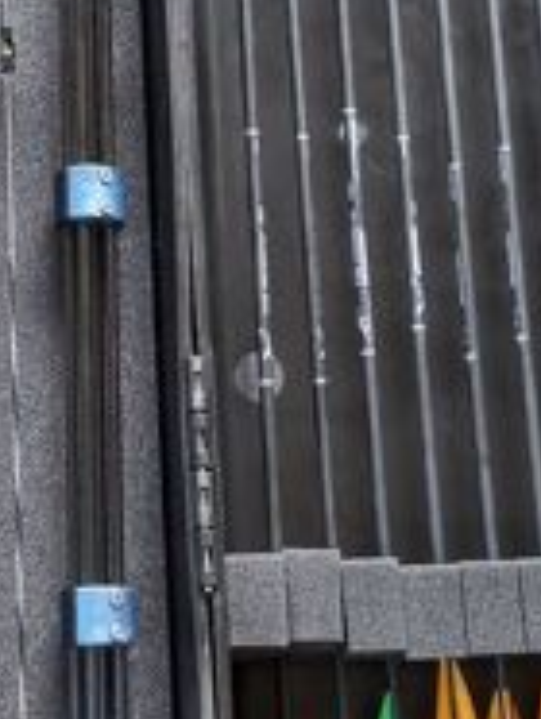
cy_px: 325
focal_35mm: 86
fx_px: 1788
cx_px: 139
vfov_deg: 22.7
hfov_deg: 17.1
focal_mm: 4.6
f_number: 1.8
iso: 160
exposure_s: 1/33
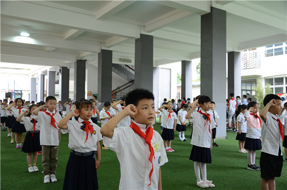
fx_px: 262
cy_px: 95
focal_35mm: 33
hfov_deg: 57.3
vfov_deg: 39.8
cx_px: 144
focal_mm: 22
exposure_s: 1/30
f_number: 3.8
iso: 110
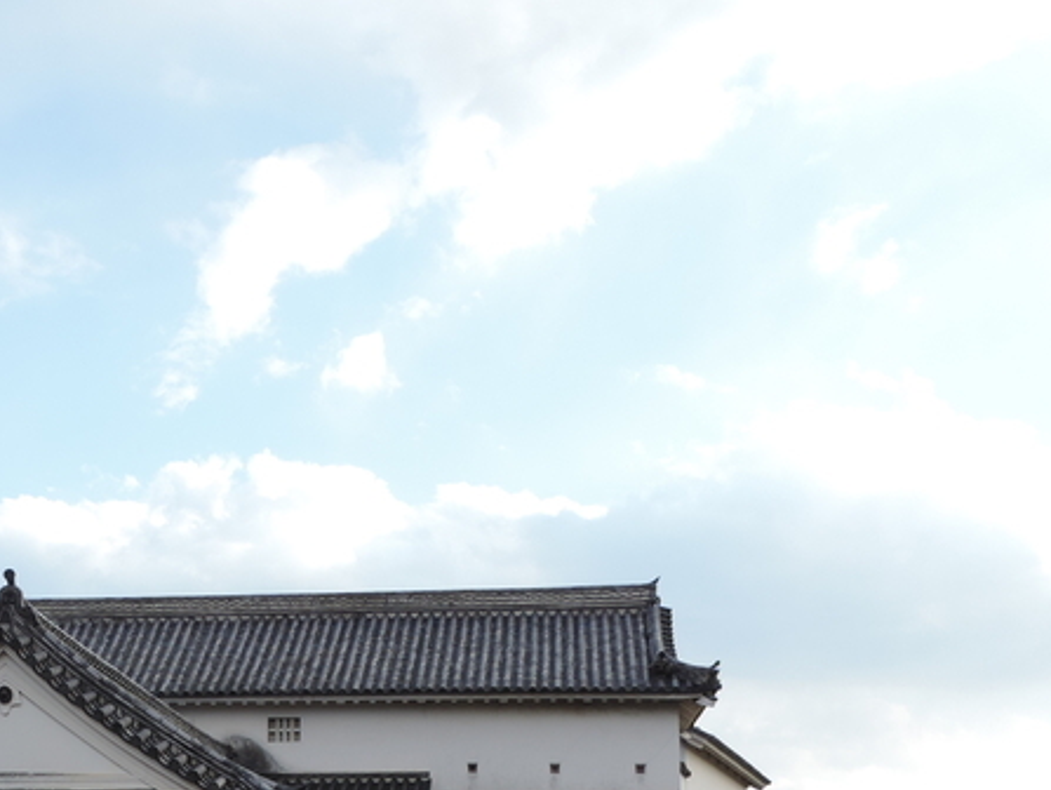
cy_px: 703
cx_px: 174
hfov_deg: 31.6
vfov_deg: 24.2
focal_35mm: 59
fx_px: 1793
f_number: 3.2
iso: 80
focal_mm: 5.8
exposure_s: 1/320
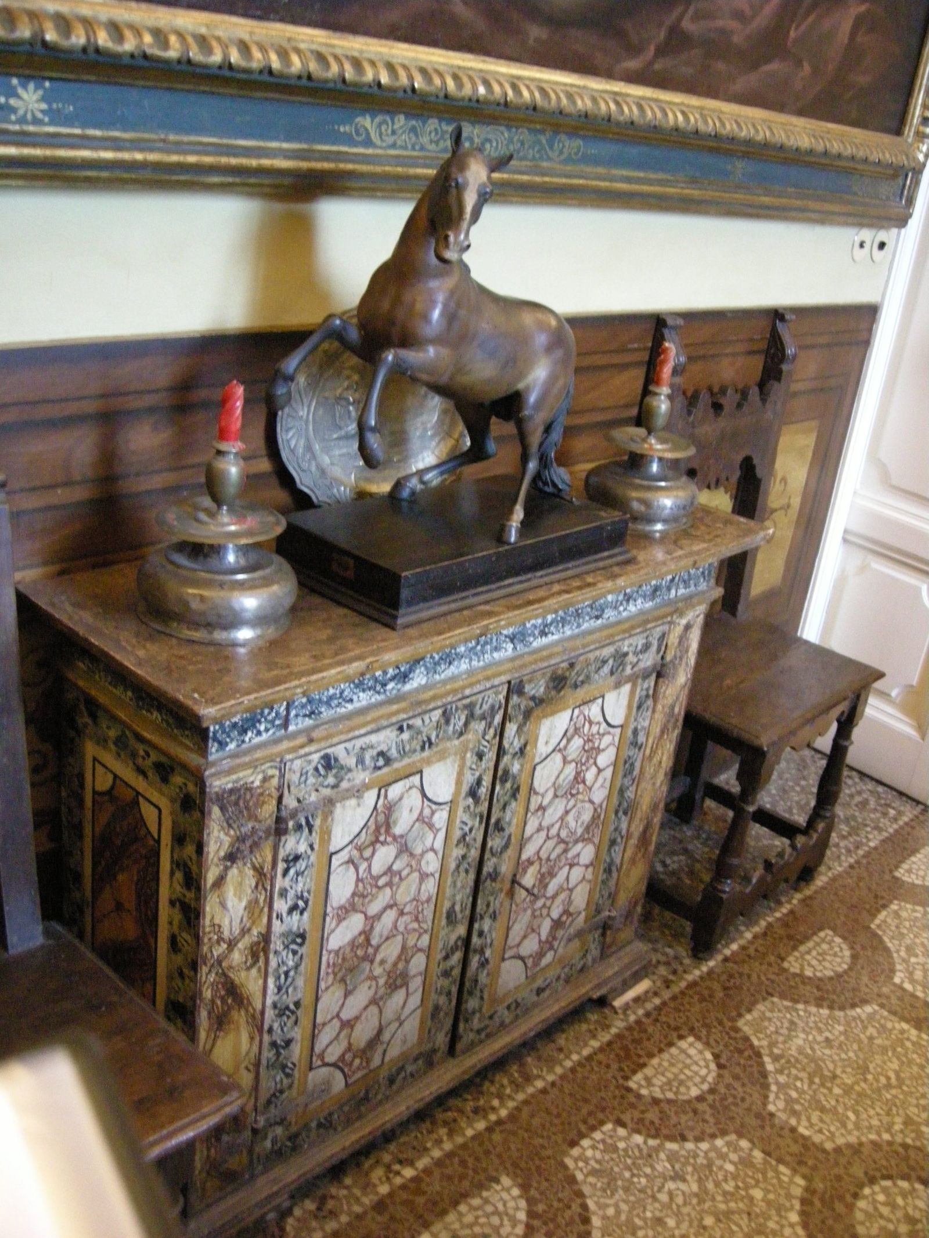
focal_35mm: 36
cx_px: 464
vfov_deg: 51.4
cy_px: 619
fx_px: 1288
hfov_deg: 39.7
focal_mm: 7.5
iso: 800
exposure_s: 1/6
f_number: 2.7
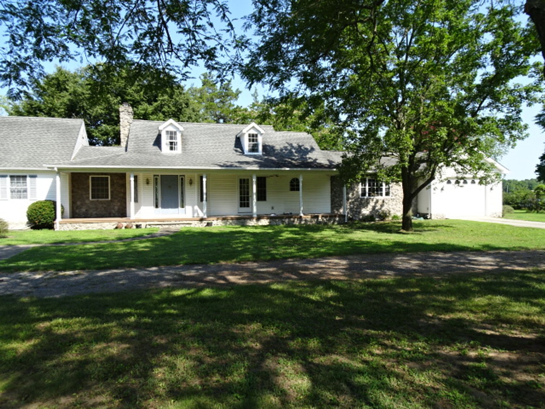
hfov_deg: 71.6
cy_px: 204
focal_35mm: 24
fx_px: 378
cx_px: 272
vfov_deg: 56.8
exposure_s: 1/400
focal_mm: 4.1
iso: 80
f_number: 3.5
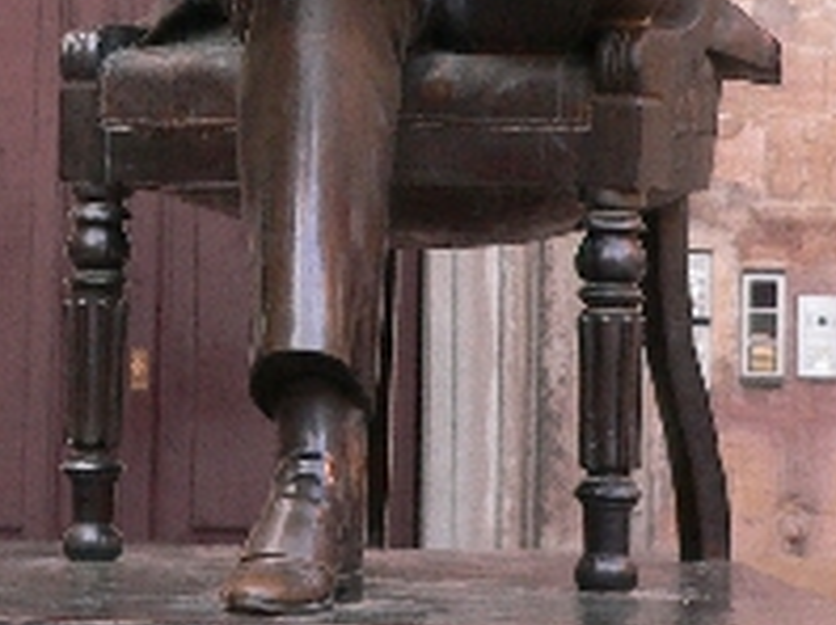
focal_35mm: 199
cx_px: 148
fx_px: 4800
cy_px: -110
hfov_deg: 9.9
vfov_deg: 7.4
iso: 200
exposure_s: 1/40
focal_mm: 13.7
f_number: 2.8
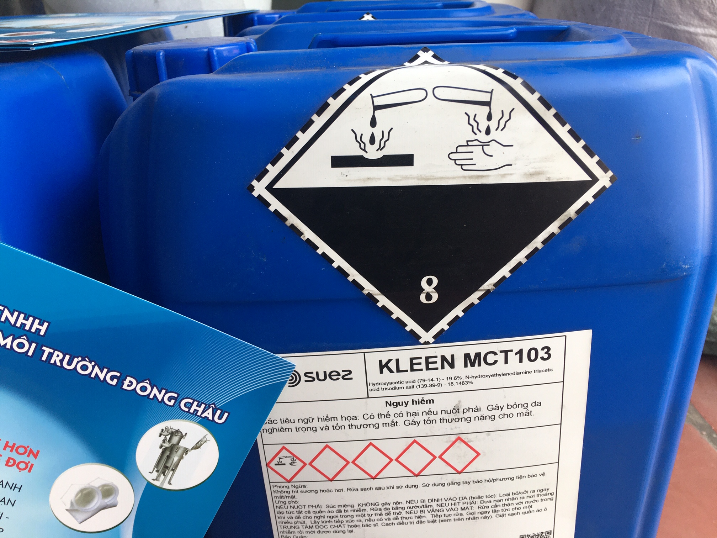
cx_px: 358
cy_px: 269
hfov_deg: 61.7
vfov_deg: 48.2
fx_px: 601
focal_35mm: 29
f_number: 2.2
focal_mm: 4.15
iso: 32
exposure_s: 1/100
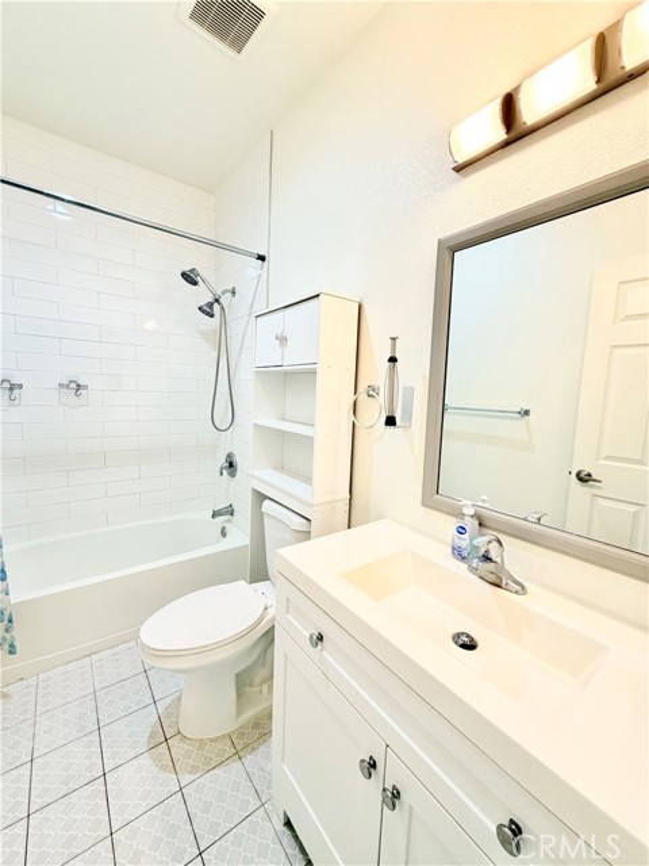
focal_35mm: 14
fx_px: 350
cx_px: 324
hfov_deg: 85.7
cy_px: 433
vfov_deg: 102.1
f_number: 2.2
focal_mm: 2.22
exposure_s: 1/60
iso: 250
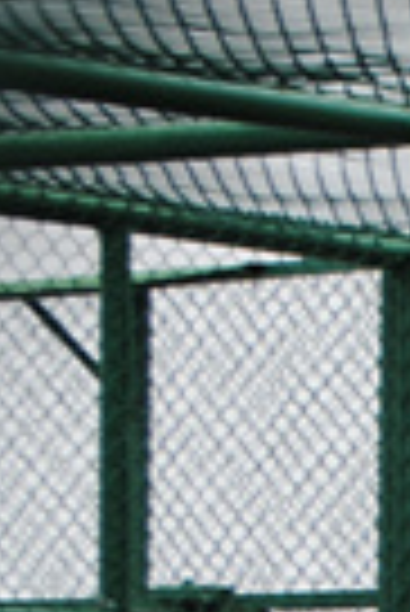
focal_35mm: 318
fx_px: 5418
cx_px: 1144
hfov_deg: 4.2
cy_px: 1186
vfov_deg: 6.3
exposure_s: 1/125
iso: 125
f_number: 5.6
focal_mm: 36
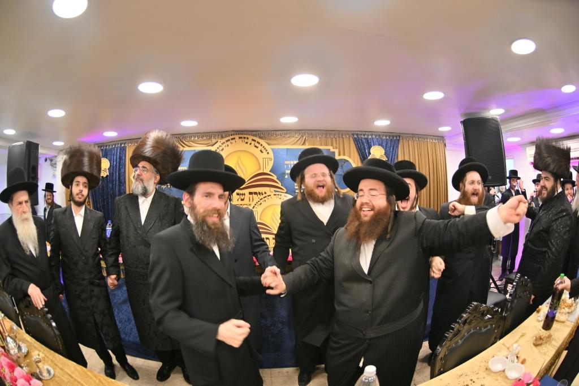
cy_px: 193
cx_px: 290
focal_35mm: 15
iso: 320
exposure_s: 1/160
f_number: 2.8
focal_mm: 10.5
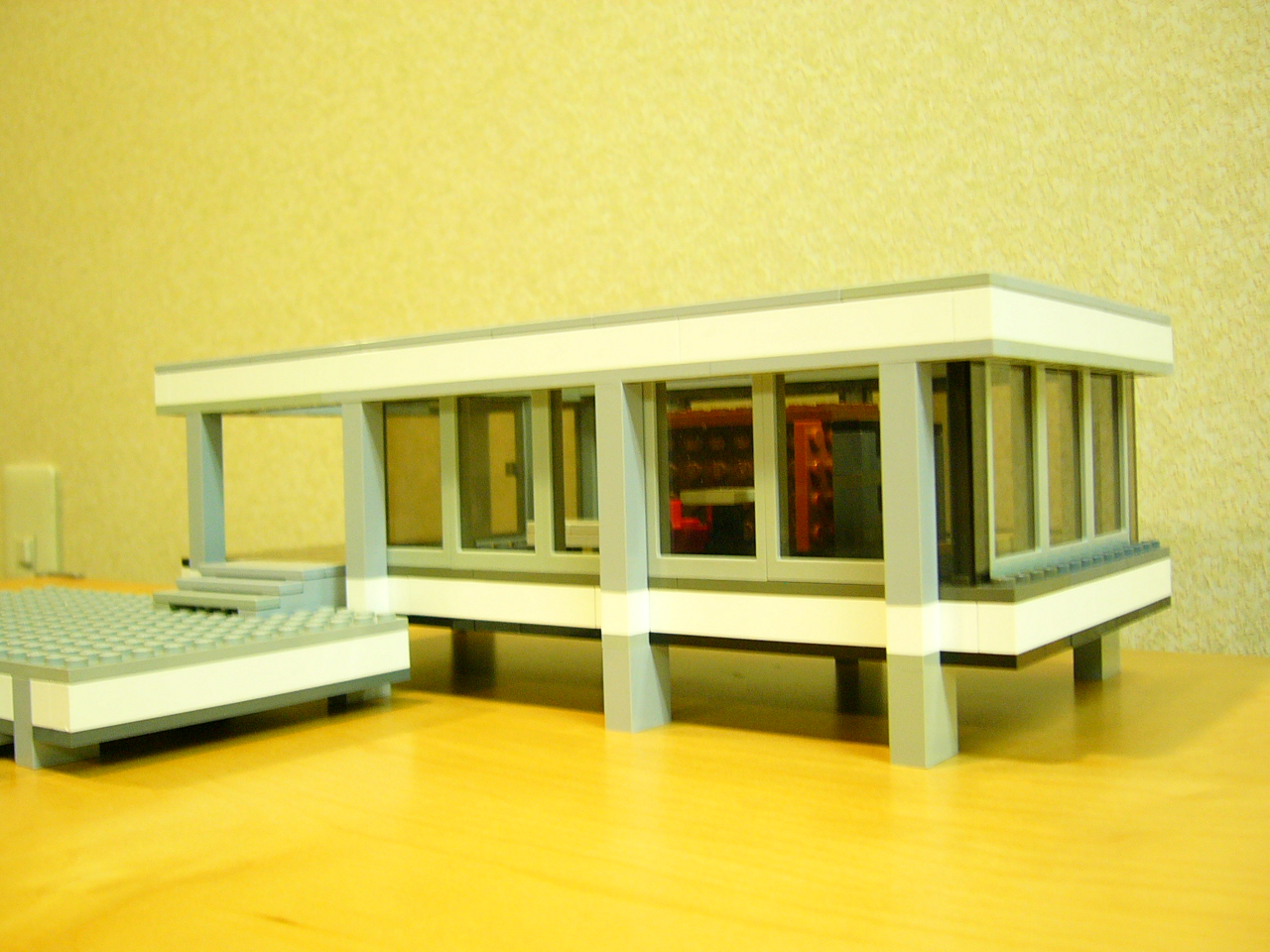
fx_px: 1284
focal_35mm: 35
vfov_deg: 40.7
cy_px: 476
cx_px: 635
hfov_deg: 52.6
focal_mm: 5.8
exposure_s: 1/8
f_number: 2.8
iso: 150
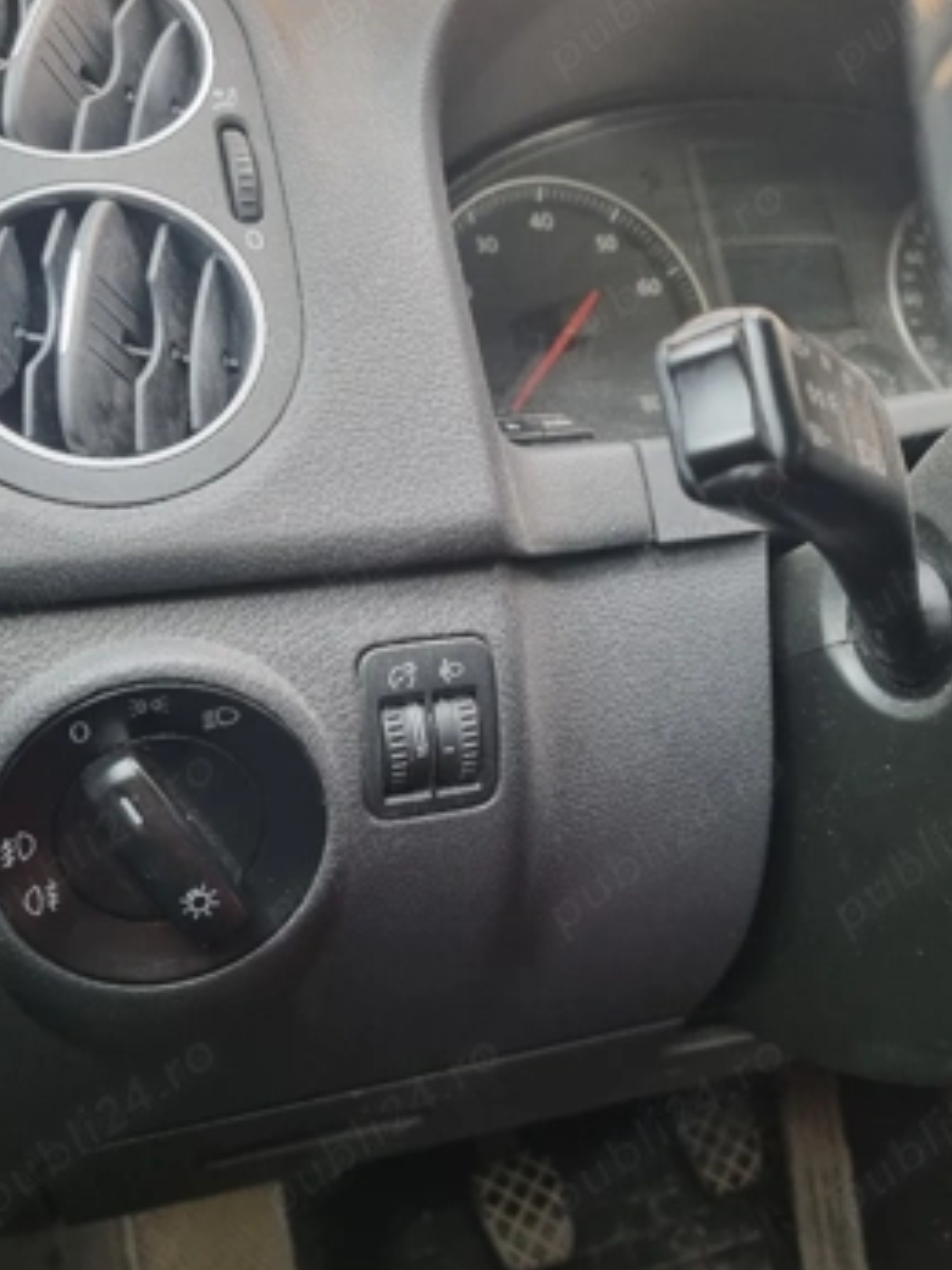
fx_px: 1101
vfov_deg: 59.9
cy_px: 600
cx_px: 454
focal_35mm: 30
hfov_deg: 46.8
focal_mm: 5.4
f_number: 1.8
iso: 320
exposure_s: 1/100
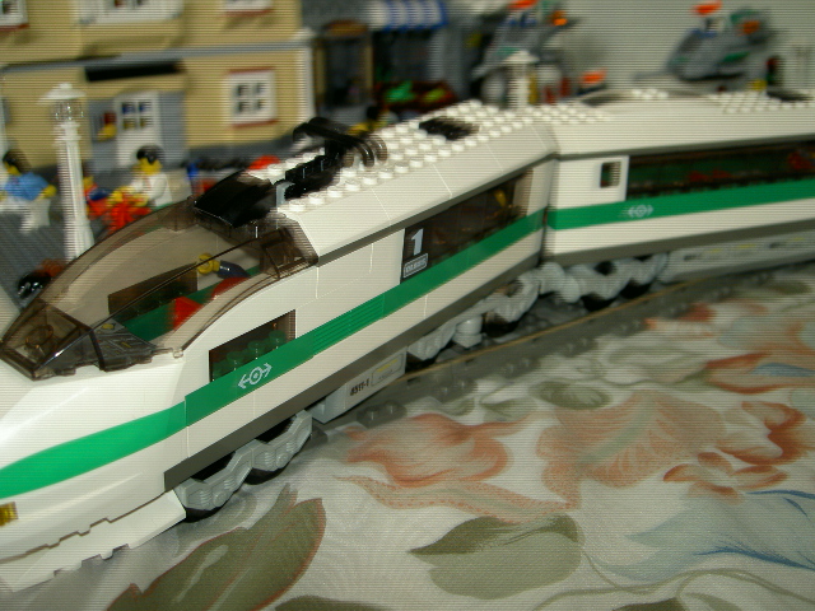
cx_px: 408
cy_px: 306
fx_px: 918
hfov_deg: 47.9
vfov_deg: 36.8
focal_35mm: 39
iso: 50
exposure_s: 1/60
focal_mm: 8
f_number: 2.8
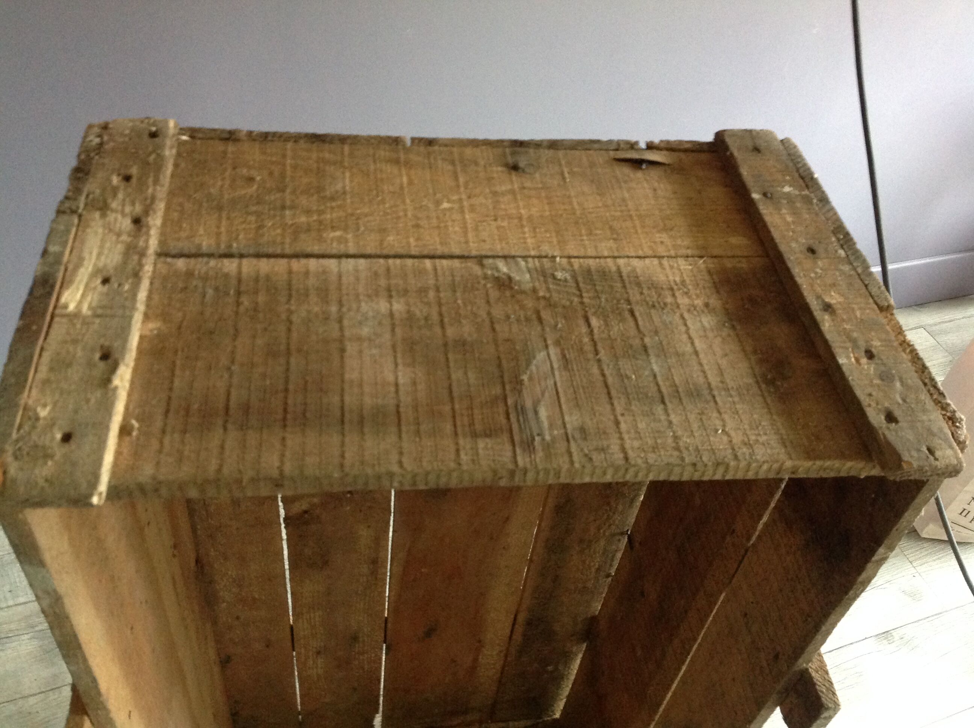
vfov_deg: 40.6
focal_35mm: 35
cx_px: 487
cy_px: 364
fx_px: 983
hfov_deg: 52.7
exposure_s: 1/15
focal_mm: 4.28
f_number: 2.4
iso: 400
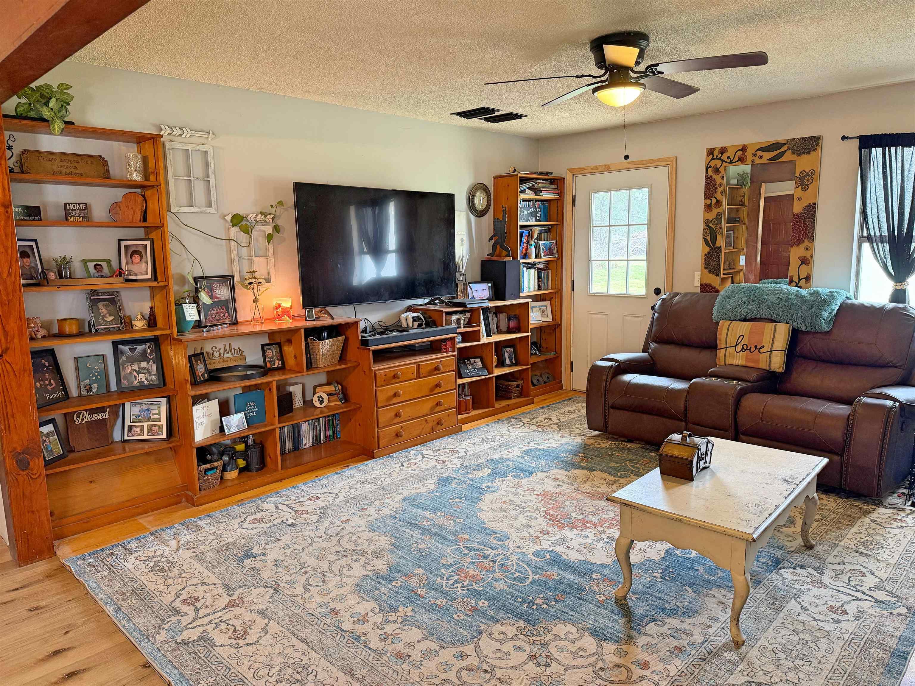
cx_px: 458
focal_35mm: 24
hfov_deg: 71.6
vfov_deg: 56.8
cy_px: 343
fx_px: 634
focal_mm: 6.76
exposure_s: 1/60
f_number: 1.78
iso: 250
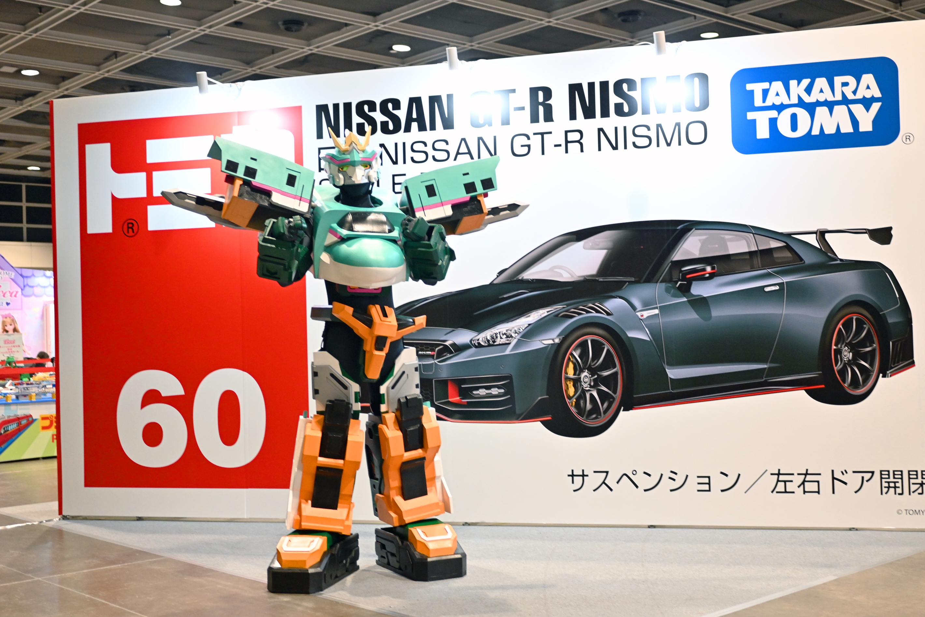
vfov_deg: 31.9
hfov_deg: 46.4
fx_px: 1079
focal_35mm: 42
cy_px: 308
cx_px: 462
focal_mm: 28
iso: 1250
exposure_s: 1/125
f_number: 2.8
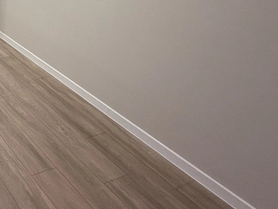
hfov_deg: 36.6
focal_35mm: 39
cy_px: -44
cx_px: -57
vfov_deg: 30.9
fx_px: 313
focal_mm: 2.22
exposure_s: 1/100
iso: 320
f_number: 2.2
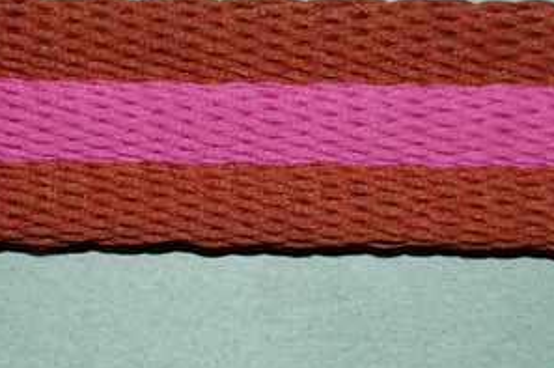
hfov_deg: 14.8
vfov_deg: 9.8
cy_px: 133
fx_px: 2133
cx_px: 267
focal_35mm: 139
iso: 400
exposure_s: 1/60
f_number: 5.6
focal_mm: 55
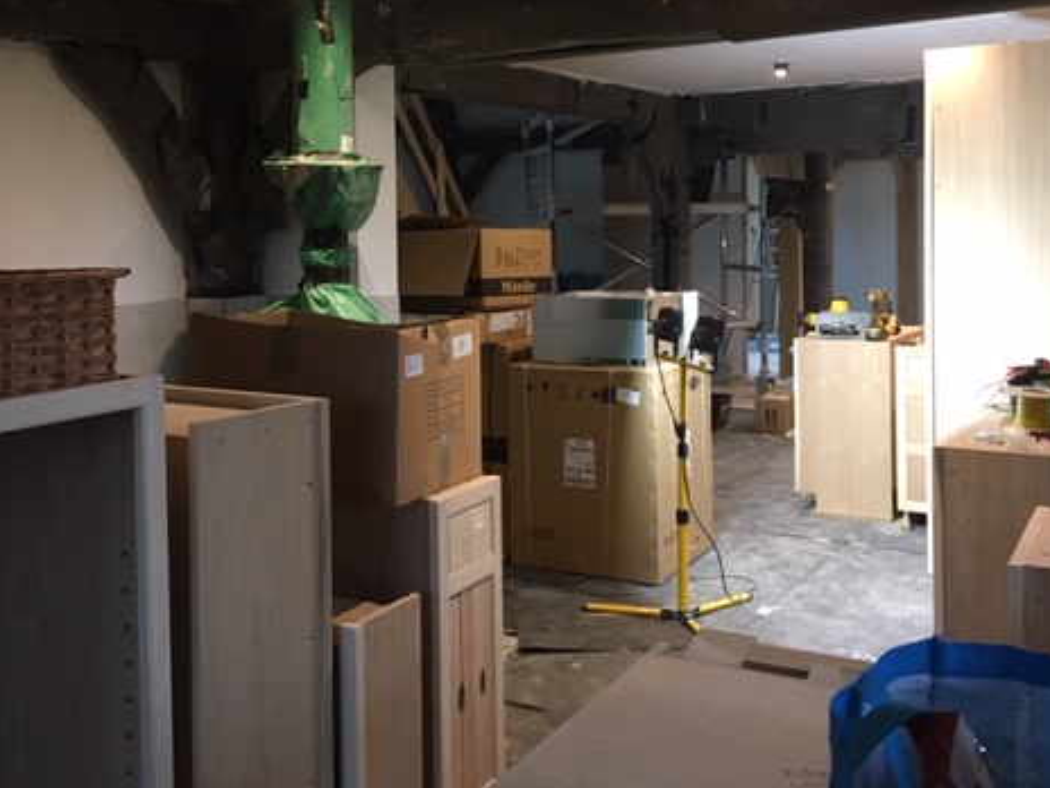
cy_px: 265
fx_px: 1213
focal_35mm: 40
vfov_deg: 35.6
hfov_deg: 46.8
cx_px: 500
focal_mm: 4.15
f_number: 2.2
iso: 160
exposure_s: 1/33
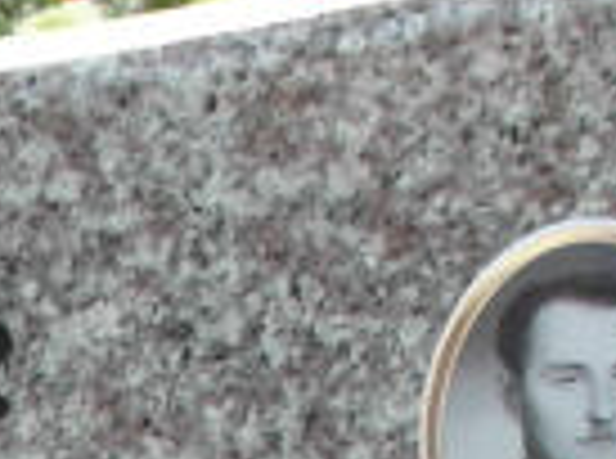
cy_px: 1233
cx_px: -468
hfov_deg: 10.4
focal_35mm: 180
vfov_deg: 7.5
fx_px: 3195
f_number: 3.4
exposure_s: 1/90
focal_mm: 5.2
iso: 100
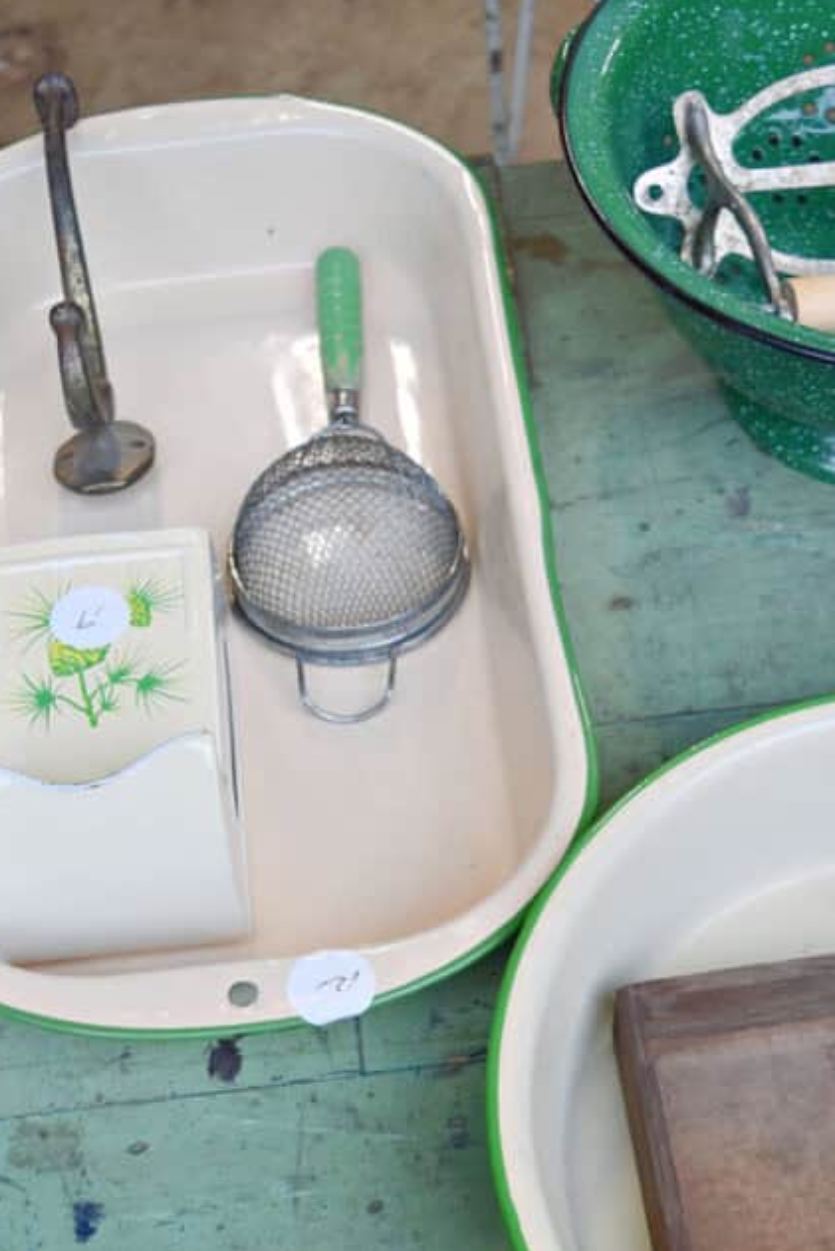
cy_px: 896
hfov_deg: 22.3
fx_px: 2114
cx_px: 496
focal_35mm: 61
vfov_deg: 32.5
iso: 450
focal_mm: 25
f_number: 4
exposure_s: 1/60
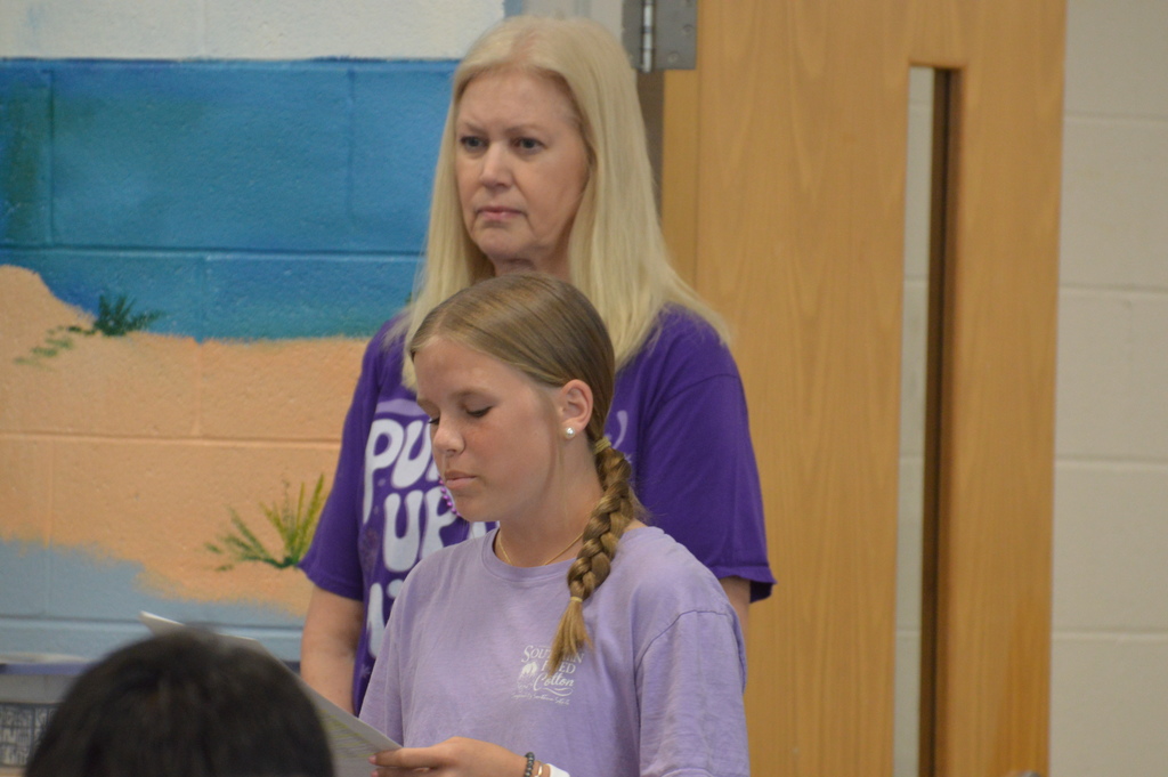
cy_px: 388
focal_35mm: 315
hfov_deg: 6.5
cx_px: 584
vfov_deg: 4.4
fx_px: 10212
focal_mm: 210
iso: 1800
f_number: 5.3
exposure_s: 1/125
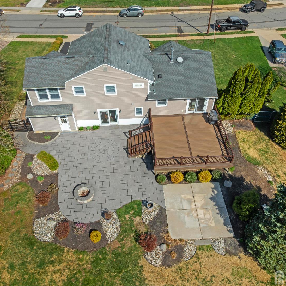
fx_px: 271
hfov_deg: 55.6
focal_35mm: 29
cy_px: 143
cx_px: 144
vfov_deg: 55.6
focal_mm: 12.29
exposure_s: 1/30
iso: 100
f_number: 11
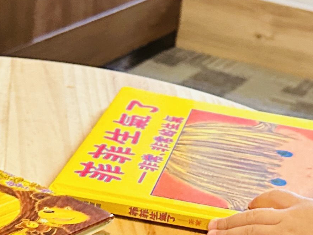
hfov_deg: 17.8
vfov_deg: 13.5
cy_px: 100
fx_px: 995
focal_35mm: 110
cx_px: 219
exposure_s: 1/60
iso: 500
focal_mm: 6.86
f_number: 1.78
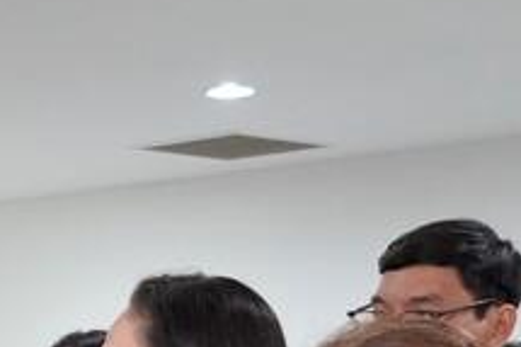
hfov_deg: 14.4
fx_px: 1938
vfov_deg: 9.8
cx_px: -235
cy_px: 571
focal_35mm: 134
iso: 6400
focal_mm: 24
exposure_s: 1/160
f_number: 4
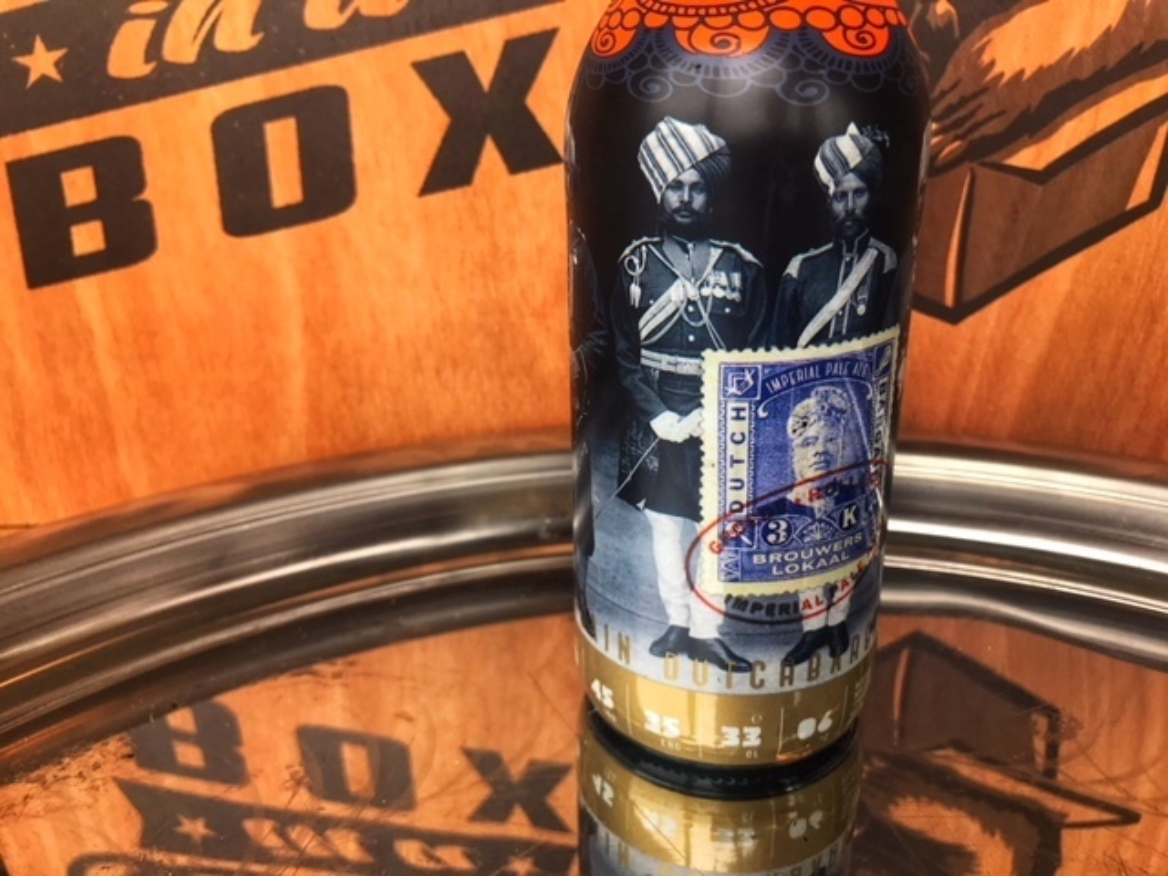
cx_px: 584
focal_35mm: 28
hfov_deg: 63.4
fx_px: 945
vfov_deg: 49.7
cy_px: 438
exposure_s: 1/270
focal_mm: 3.99
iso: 20
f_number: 1.8
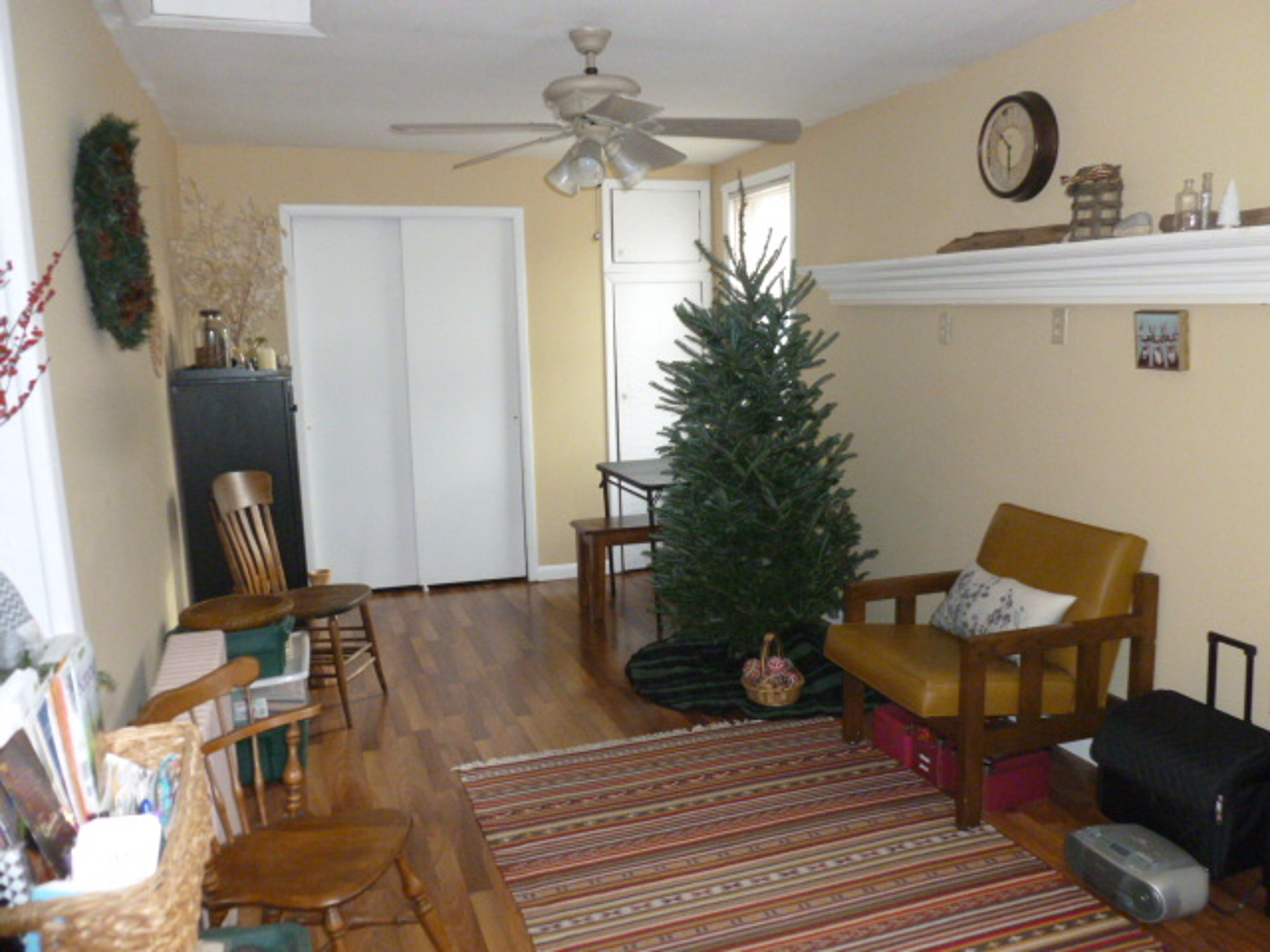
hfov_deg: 63.4
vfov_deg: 49.7
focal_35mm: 28
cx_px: 635
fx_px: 1027
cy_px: 476
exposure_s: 1/60
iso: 640
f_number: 3.3
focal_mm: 5
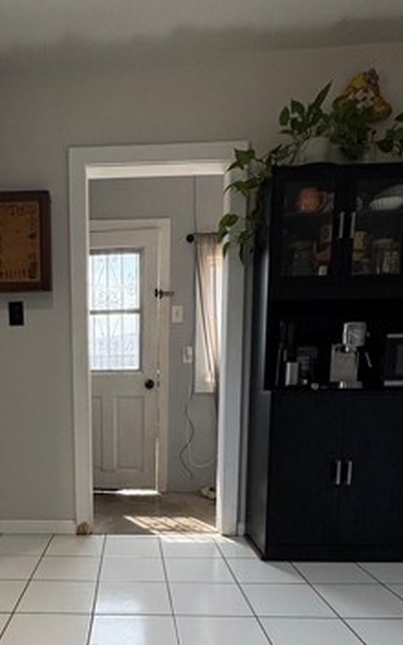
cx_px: 104
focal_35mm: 27
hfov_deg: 44.6
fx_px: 474
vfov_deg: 65.7
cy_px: 453
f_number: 2.2
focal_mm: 2.22
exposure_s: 1/120
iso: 250
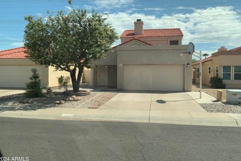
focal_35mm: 31
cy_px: 74
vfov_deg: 42.3
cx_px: 121
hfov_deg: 60.3
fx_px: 208
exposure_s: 1/997
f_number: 1.8
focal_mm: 3
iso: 16
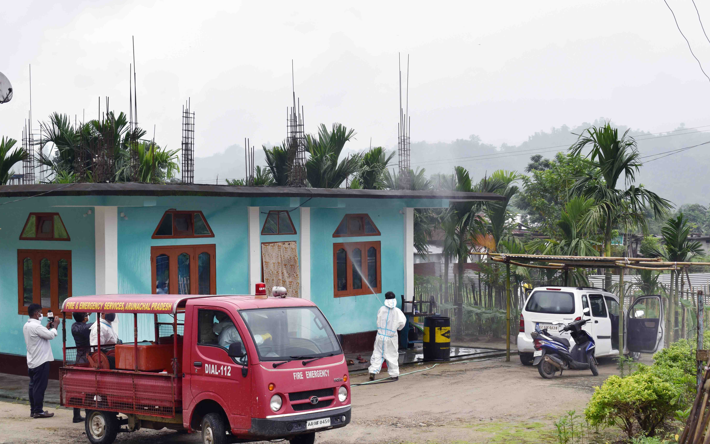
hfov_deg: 34.5
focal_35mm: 59
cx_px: 356
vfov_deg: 22.0
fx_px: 1142
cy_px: 232
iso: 100
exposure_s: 1/200
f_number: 7.1
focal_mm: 38
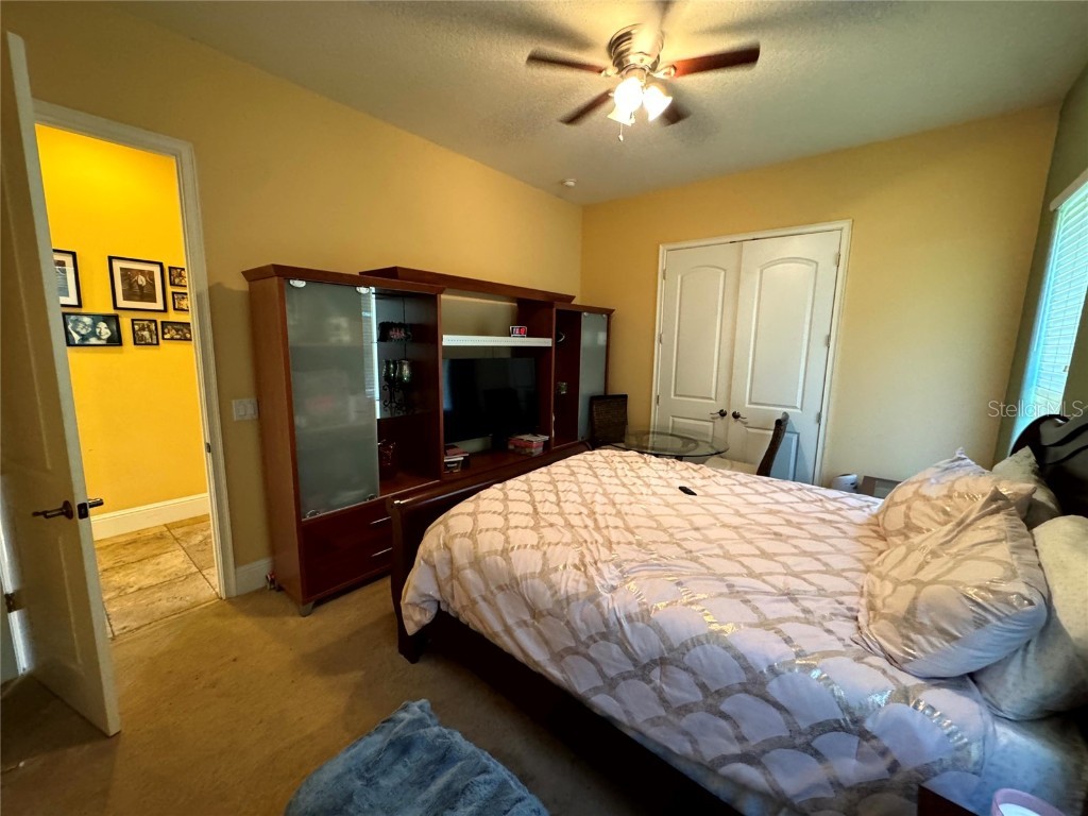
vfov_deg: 85.7
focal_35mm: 14
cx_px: 544
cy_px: 408
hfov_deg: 102.1
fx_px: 440
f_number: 2.2
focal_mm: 2.22
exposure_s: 1/60
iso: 800
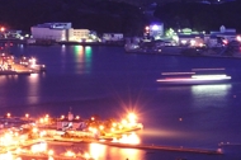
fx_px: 2159
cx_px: -142
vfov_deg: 4.2
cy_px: -98
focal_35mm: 323
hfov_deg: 6.3
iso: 200
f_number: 8
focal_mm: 40
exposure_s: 10
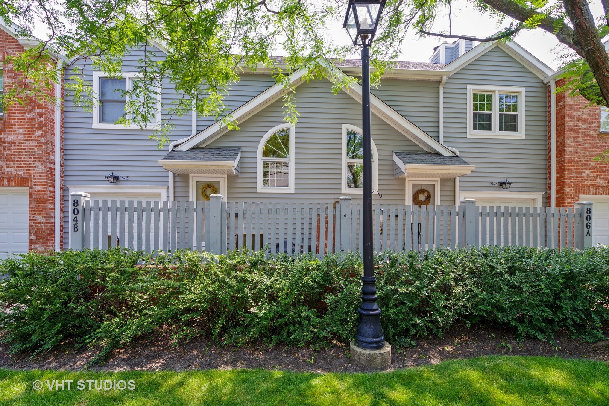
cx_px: 304
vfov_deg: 77.3
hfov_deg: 100.4
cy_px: 203
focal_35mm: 15
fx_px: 254
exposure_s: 1/25
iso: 200
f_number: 10
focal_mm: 15
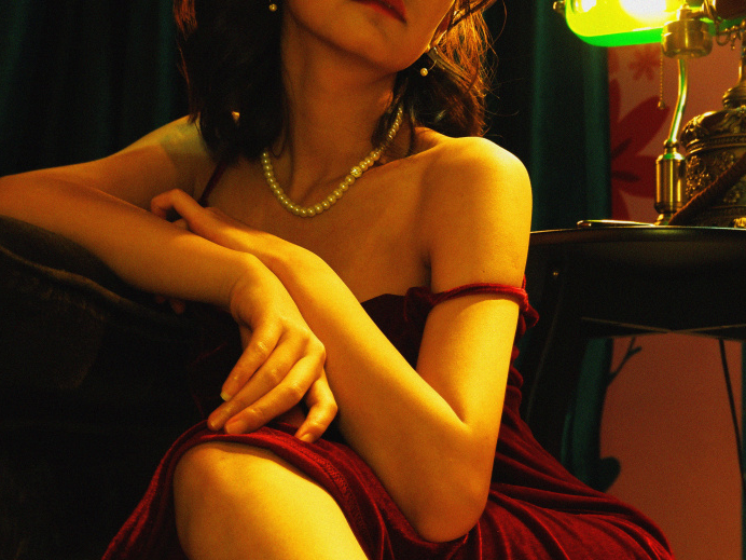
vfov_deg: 20.9
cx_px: 479
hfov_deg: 27.7
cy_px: 190
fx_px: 1509
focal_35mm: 70
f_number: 6.4
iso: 200
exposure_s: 1/5
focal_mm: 28
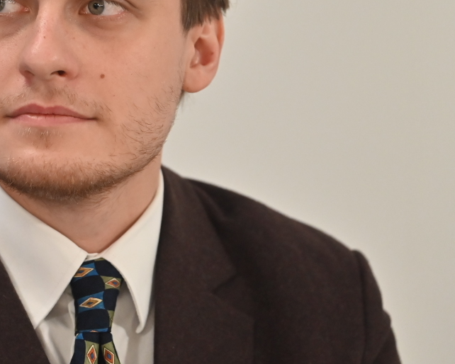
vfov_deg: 3.6
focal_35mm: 426
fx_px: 5738
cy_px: 94
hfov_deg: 4.5
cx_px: 59
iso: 2000
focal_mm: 180
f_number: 2.8
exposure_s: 1/400
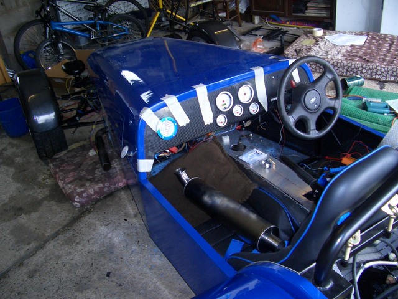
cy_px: 150
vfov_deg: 40.7
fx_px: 402
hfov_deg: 52.6
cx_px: 199
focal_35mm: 35
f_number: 2.6
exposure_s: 1/60
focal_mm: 5.8
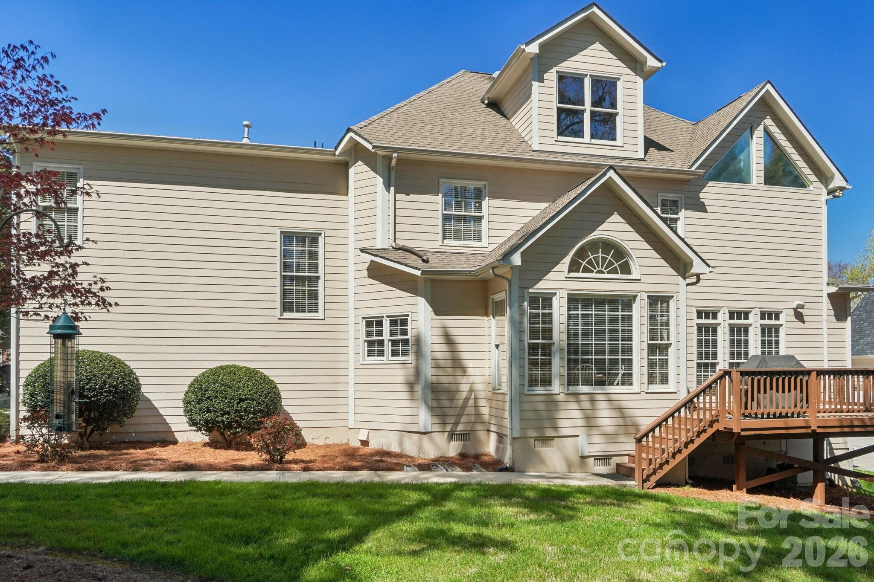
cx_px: 437
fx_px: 637
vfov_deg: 49.1
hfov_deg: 68.9
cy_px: 291
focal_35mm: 26
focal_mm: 17.5
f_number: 8
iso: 100
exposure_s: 1/200
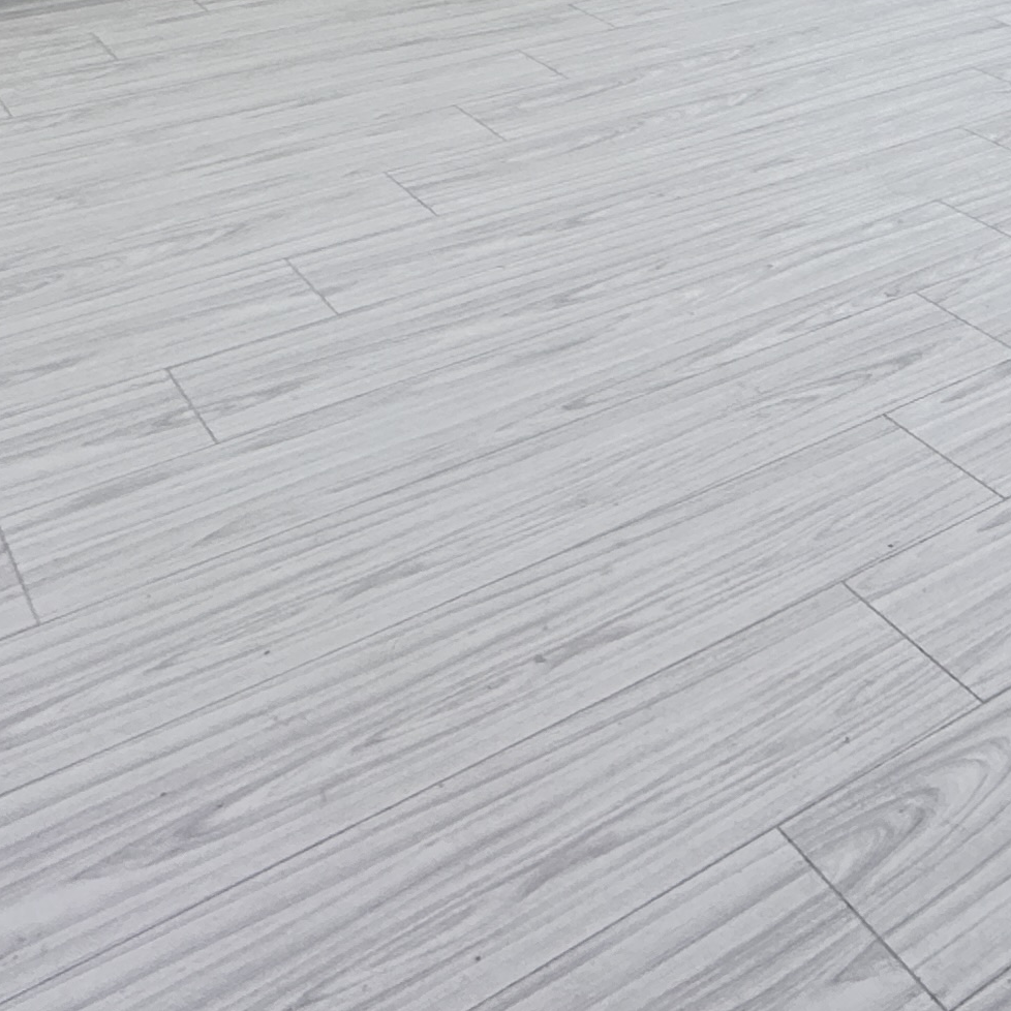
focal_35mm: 51
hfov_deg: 32.0
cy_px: -449
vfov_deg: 26.0
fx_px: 1685
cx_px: 883
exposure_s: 1/100
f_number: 2.2
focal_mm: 2.22
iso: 200
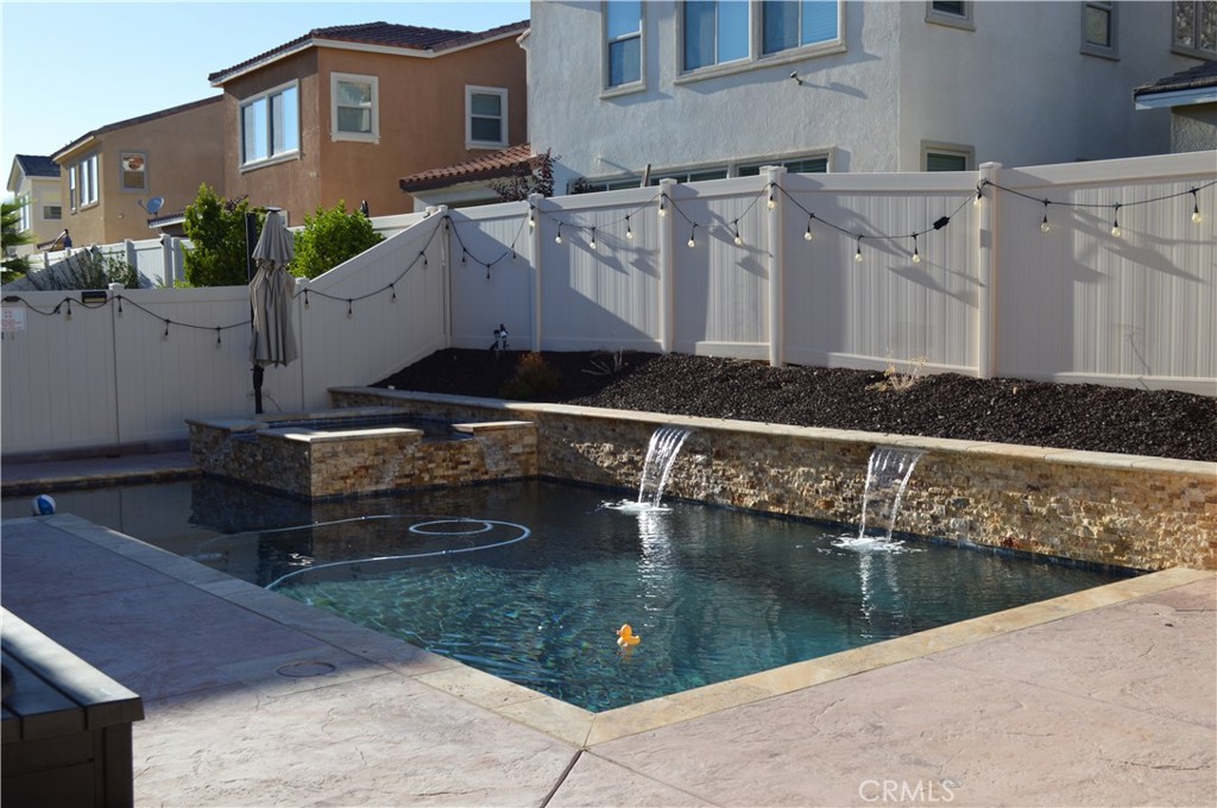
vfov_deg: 34.1
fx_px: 1317
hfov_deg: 49.6
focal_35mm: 39
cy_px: 404
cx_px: 608
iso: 100
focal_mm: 26
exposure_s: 1/200
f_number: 7.1
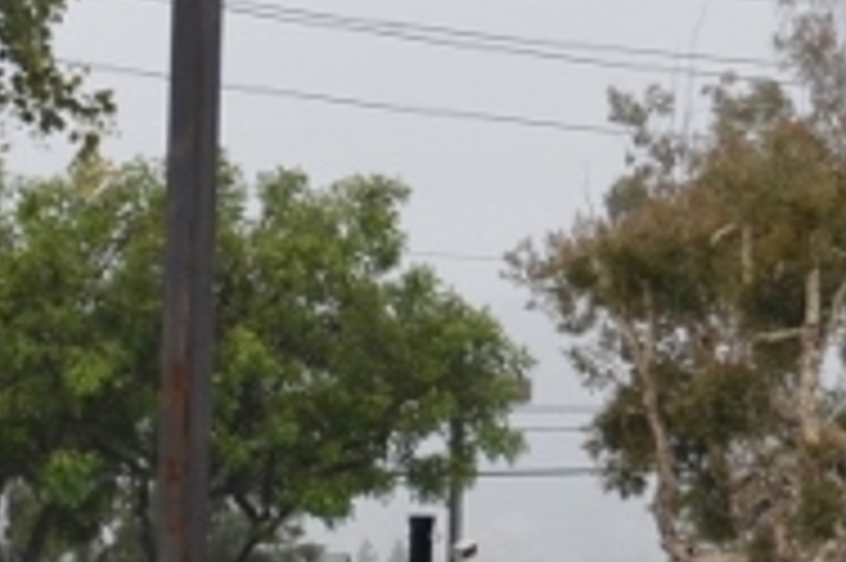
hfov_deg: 7.6
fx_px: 6128
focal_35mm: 261
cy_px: 1250
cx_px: -783
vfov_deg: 5.1
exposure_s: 1/160
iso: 200
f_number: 6.3
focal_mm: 32
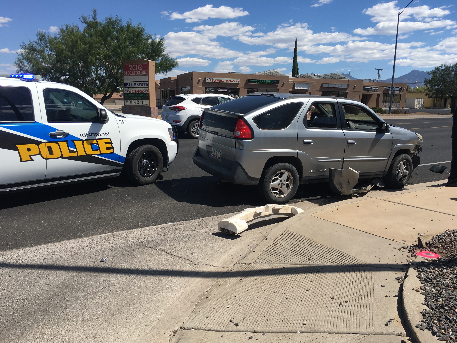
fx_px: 383
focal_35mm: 29
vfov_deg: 48.2
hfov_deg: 61.7
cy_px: 172
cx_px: 228
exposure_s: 1/2024
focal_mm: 4.15
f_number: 2.2
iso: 25
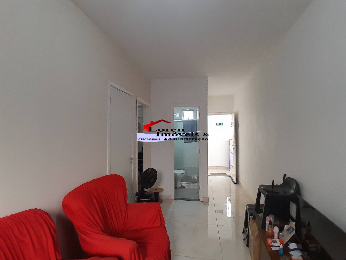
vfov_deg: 74.7
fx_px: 170
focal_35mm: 17
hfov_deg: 91.0
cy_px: 130
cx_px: 173
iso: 125
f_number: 2.2
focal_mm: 1.46
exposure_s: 1/40
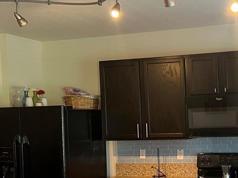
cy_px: 130
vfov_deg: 24.2
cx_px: 214
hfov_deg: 30.7
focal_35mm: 60
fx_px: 413
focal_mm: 5.7
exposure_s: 1/59
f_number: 1.5
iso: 160
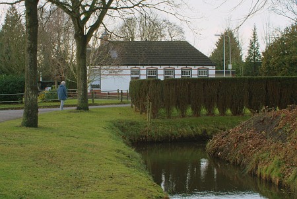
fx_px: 438
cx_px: 148
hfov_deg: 37.5
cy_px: 100
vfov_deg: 25.6
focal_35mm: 53
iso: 400
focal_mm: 35
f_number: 8
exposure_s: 1/90
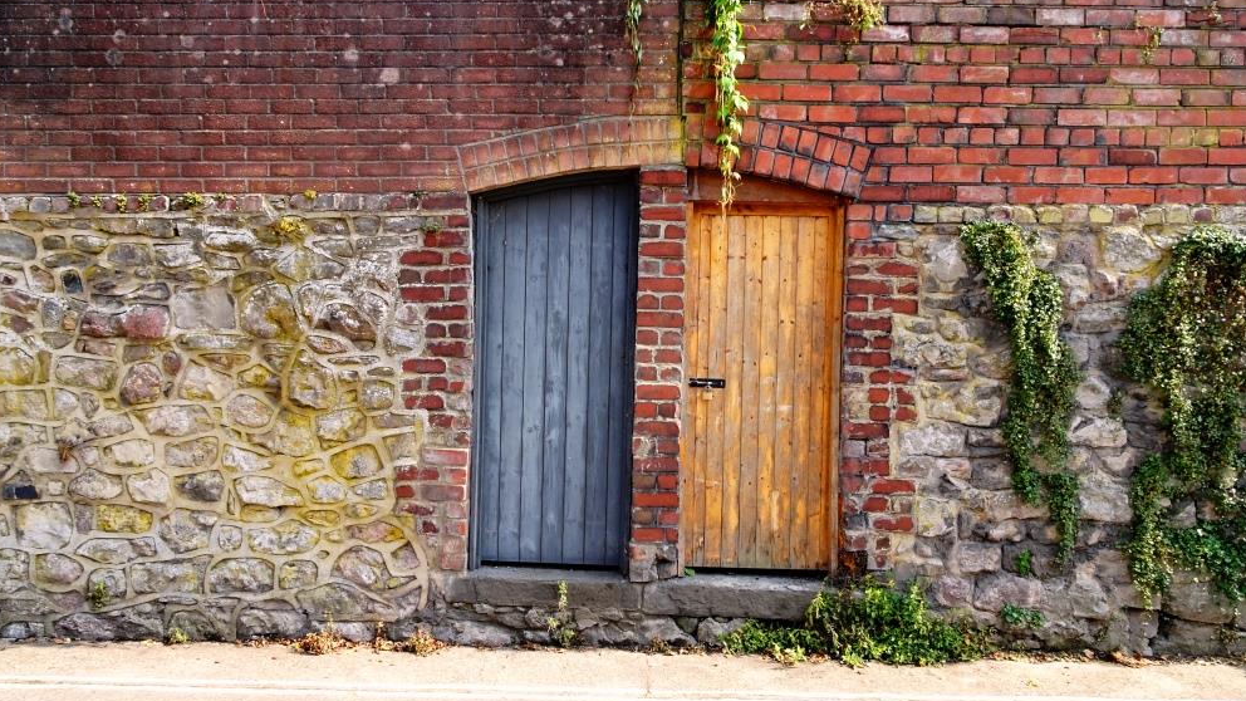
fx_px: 892
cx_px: 618
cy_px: 387
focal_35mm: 27
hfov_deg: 69.9
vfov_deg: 42.8
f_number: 3.5
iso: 80
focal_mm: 4.1
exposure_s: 1/200
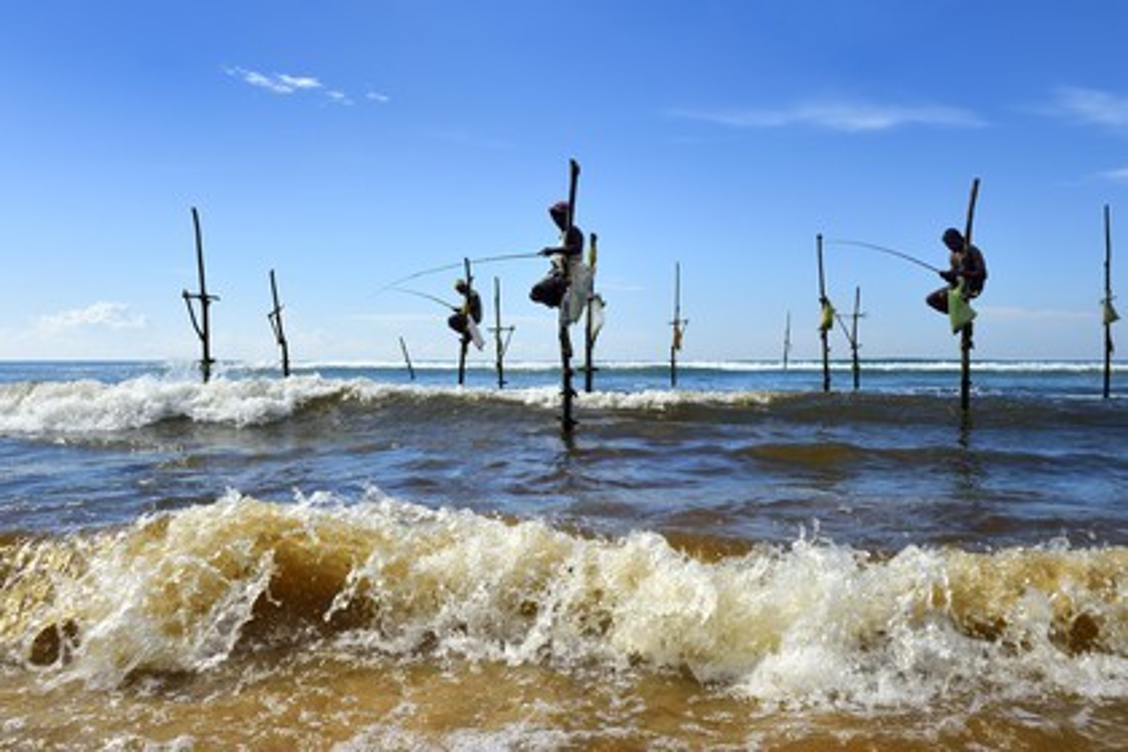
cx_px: 564
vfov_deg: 36.9
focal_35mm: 36
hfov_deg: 53.1
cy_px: 376
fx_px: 1128
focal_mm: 36
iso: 200
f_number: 16
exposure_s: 1/250
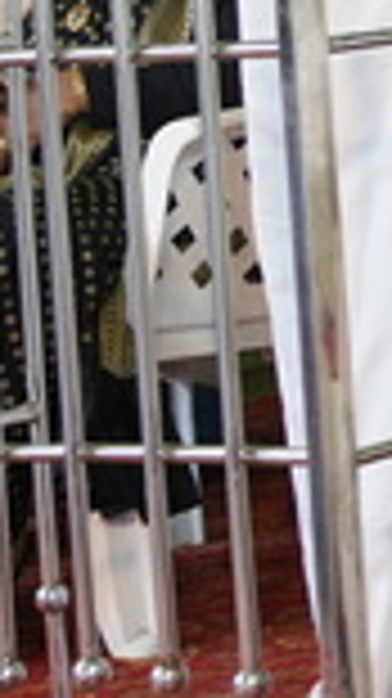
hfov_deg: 5.5
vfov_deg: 11.0
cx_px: 1586
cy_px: -313
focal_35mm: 189
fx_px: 3498
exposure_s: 1/125
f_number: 4
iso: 800
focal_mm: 35
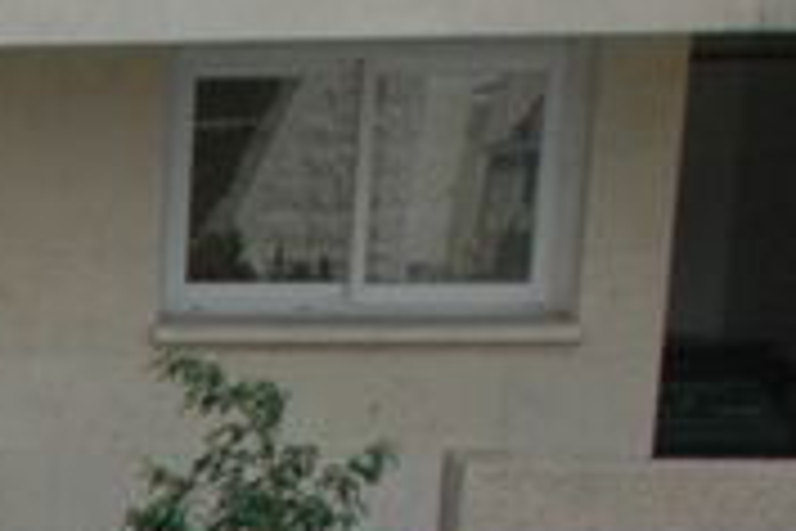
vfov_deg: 6.8
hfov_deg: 9.7
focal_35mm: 191
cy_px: 1339
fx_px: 4223
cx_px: -1039
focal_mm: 22
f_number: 8
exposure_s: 1/250
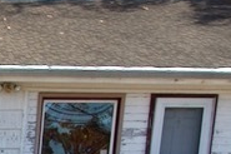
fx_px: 667
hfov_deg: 15.1
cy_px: 313
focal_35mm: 104
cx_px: -258
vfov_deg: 11.7
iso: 100
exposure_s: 1/320
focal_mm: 10
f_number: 8
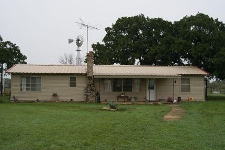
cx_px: 112
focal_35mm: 36
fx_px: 225
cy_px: 75
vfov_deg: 36.9
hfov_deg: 53.1
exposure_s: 1/160
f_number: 9
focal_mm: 24
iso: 100
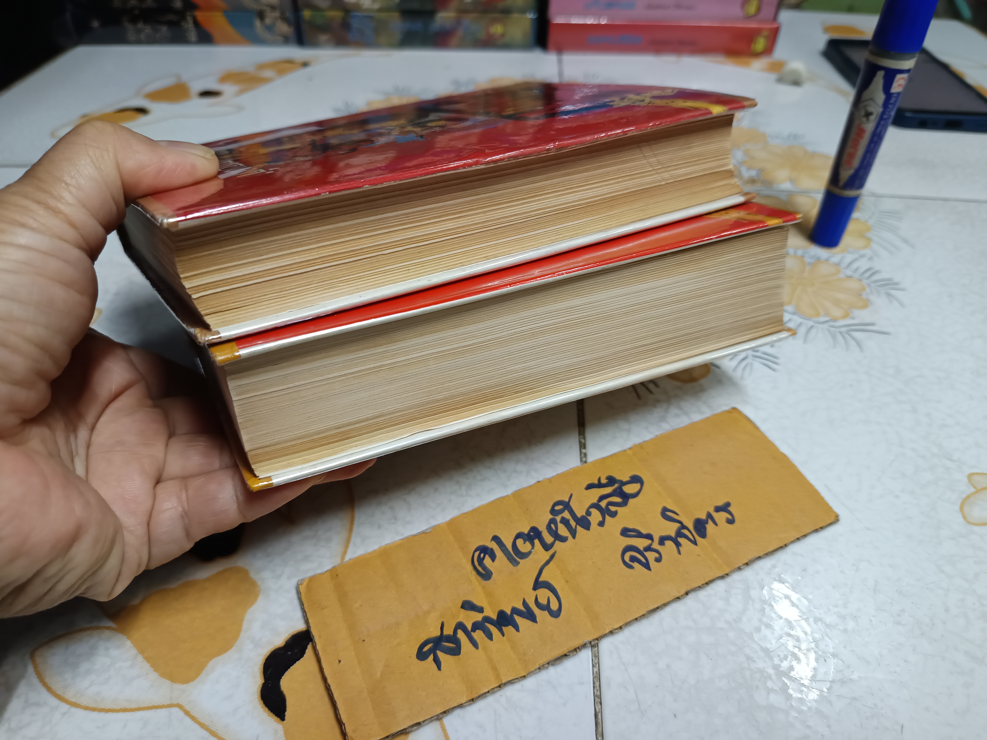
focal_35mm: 24
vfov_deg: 56.8
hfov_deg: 71.6
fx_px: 684
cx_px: 494
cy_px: 370
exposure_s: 1/33.3
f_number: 1.7
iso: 1193
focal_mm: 5.31
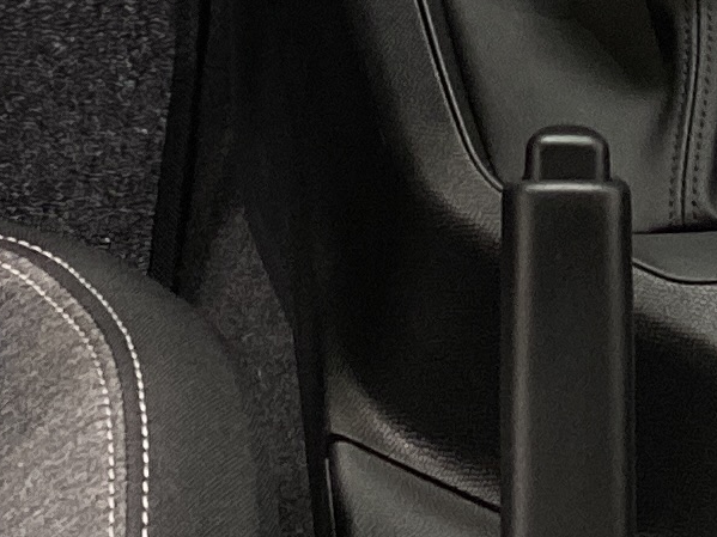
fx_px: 3624
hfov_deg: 11.3
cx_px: 577
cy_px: -344
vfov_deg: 8.2
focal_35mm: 175
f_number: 1.8
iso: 250
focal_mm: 4.25
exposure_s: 1/60
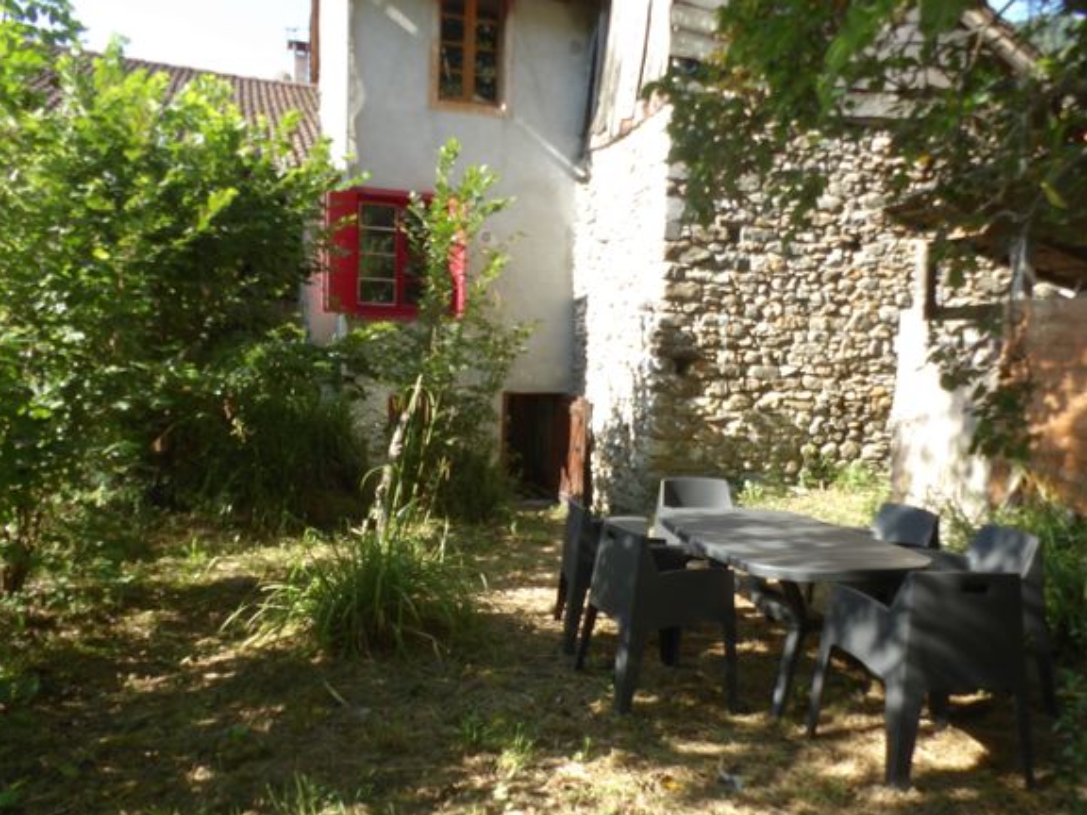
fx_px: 785
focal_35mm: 25
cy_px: 423
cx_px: 545
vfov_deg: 54.9
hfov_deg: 69.4
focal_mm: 4.3
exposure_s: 1/112
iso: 100
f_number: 4.1
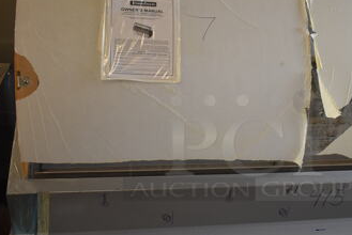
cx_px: 243
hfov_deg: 39.0
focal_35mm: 50
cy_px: 144
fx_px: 489
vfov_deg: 27.0
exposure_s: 1/200
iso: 800
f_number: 3.5
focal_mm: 18
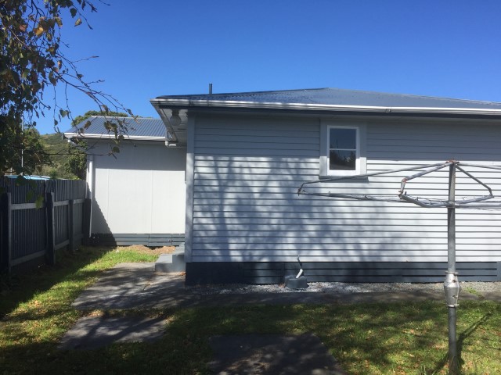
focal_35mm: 29
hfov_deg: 61.7
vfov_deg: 48.2
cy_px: 188
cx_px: 250
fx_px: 420
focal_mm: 4.15
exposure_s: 1/1883
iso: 32
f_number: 2.2
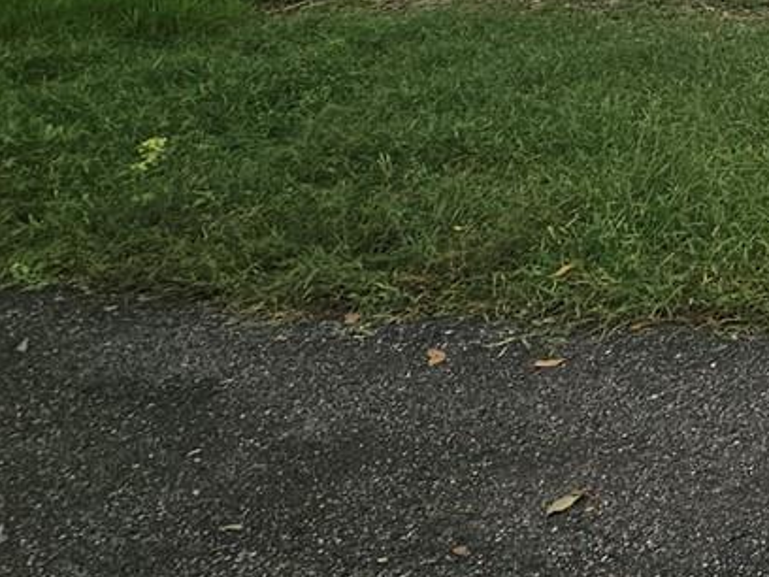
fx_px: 1133
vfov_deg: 22.8
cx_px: 1325
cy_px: -305
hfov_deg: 23.3
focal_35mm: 51
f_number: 2.2
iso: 50
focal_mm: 2.2
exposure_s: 1/748
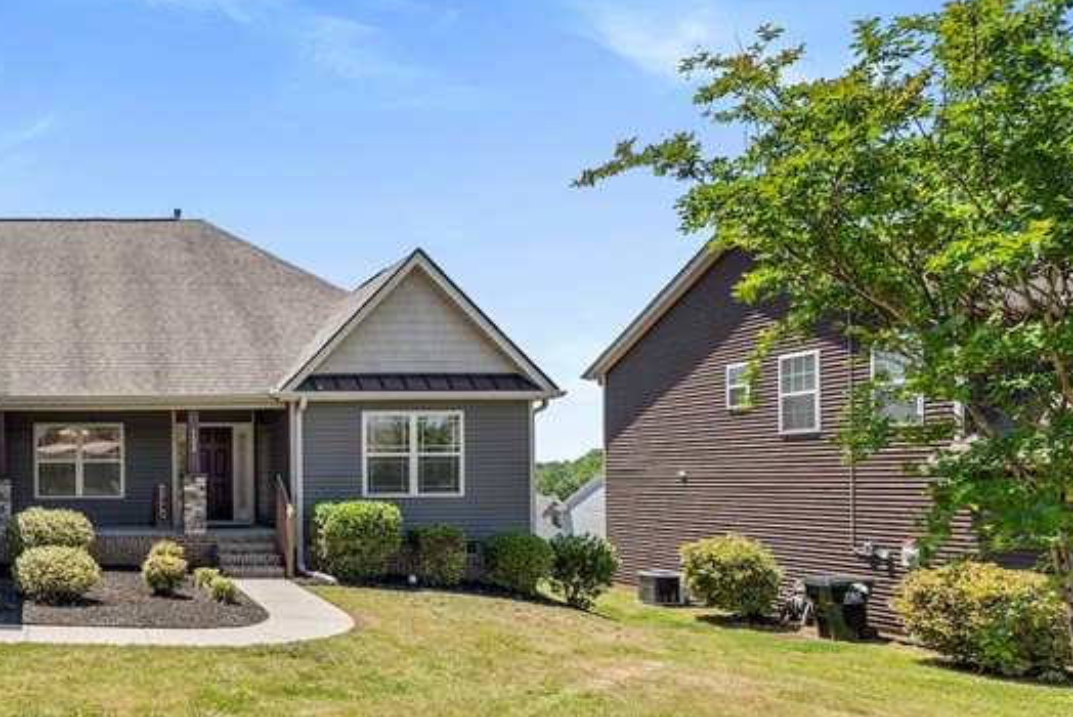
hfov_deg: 54.4
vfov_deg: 44.2
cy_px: 492
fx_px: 865
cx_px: 84
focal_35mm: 29
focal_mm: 14
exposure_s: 1/250
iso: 100
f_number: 6.3
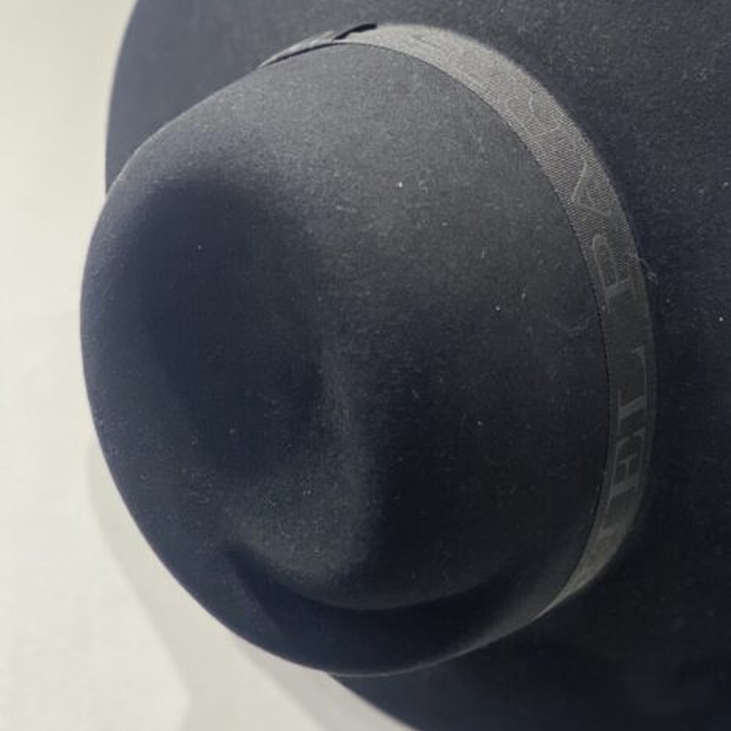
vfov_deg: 21.9
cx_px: 446
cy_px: 384
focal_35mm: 79
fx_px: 1887
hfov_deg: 21.9
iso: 125
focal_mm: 6
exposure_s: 1/50
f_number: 2
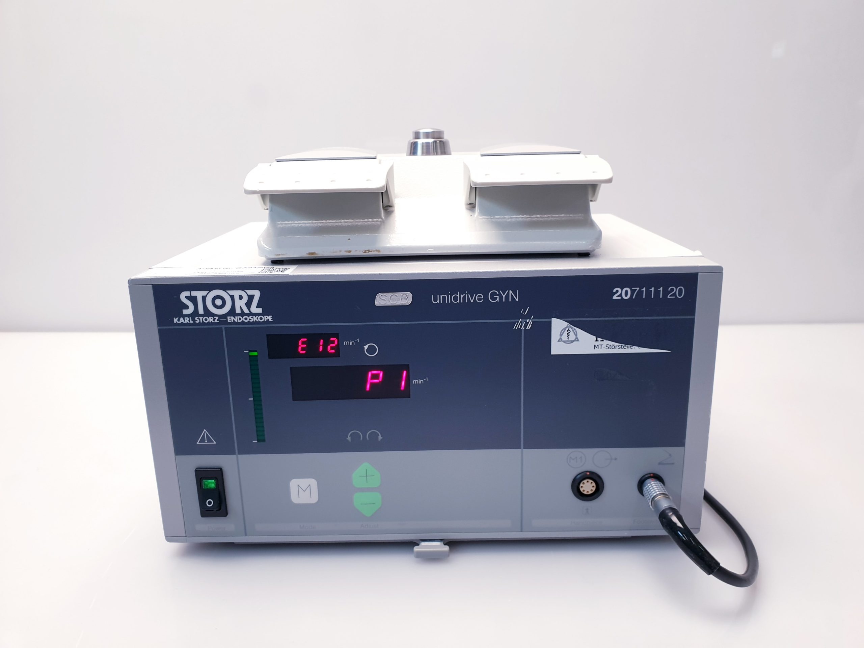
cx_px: 432
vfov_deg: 53.1
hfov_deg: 67.3
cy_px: 324
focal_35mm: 26
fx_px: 649
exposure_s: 1/50
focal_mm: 4.3
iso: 80
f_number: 2.4
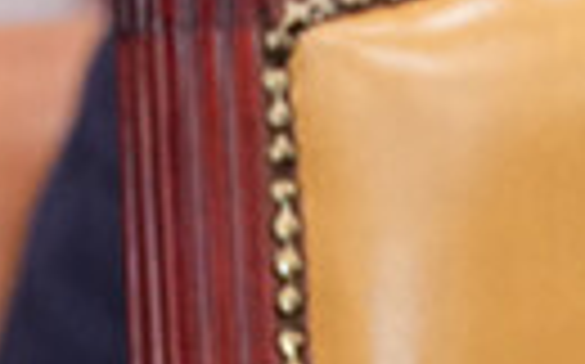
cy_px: -27
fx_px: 24037
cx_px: 1872
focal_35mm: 1509
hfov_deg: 1.4
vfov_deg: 0.9
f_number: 4.5
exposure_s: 1/160
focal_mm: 200
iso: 2000
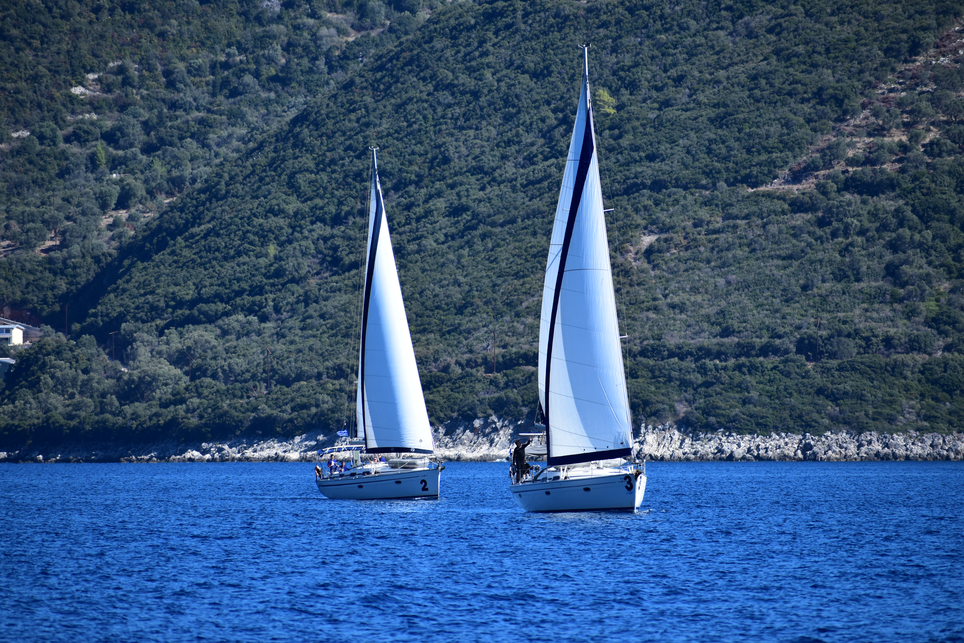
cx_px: 482
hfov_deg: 5.7
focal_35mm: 360
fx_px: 9639
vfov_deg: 3.8
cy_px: 322
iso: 200
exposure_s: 1/640
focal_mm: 240
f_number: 7.1
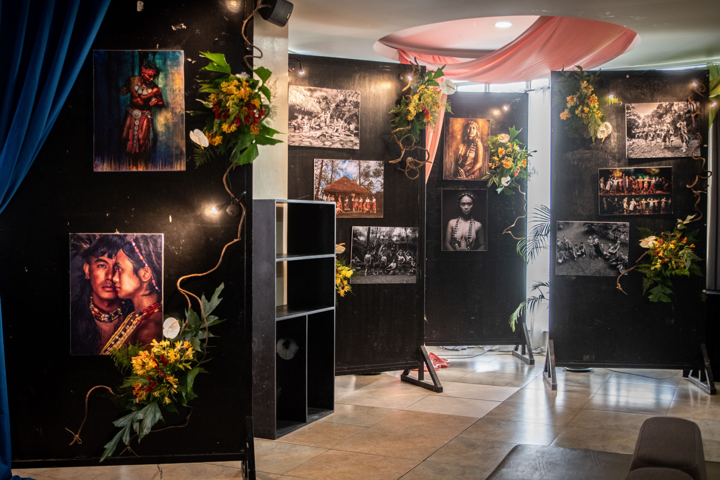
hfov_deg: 43.6
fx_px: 900
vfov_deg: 29.9
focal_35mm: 45
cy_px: 240
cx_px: 360
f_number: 3.2
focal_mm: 30
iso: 1100
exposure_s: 1/100
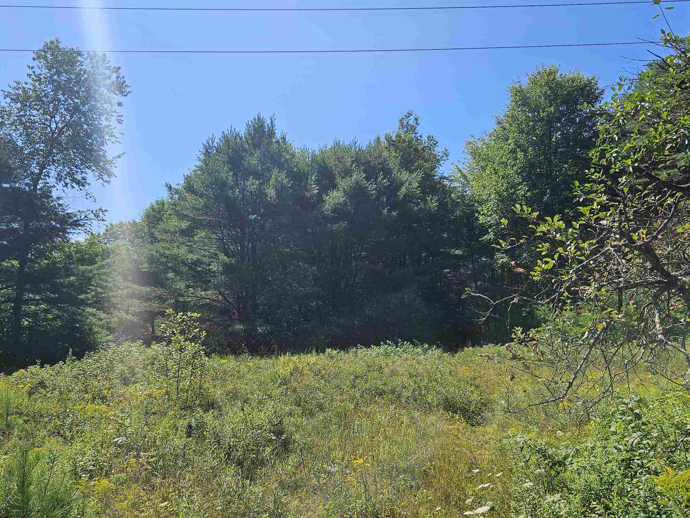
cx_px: 341
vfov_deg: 44.2
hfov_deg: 56.8
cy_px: 269
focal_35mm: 32
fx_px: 638
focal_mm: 5.4
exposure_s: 1/2410
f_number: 1.8
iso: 25
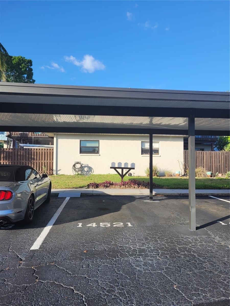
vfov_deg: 67.3
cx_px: 115
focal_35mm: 26
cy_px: 153
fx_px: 230
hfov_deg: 53.1
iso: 40
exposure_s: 1/1218
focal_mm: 5.4
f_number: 1.8
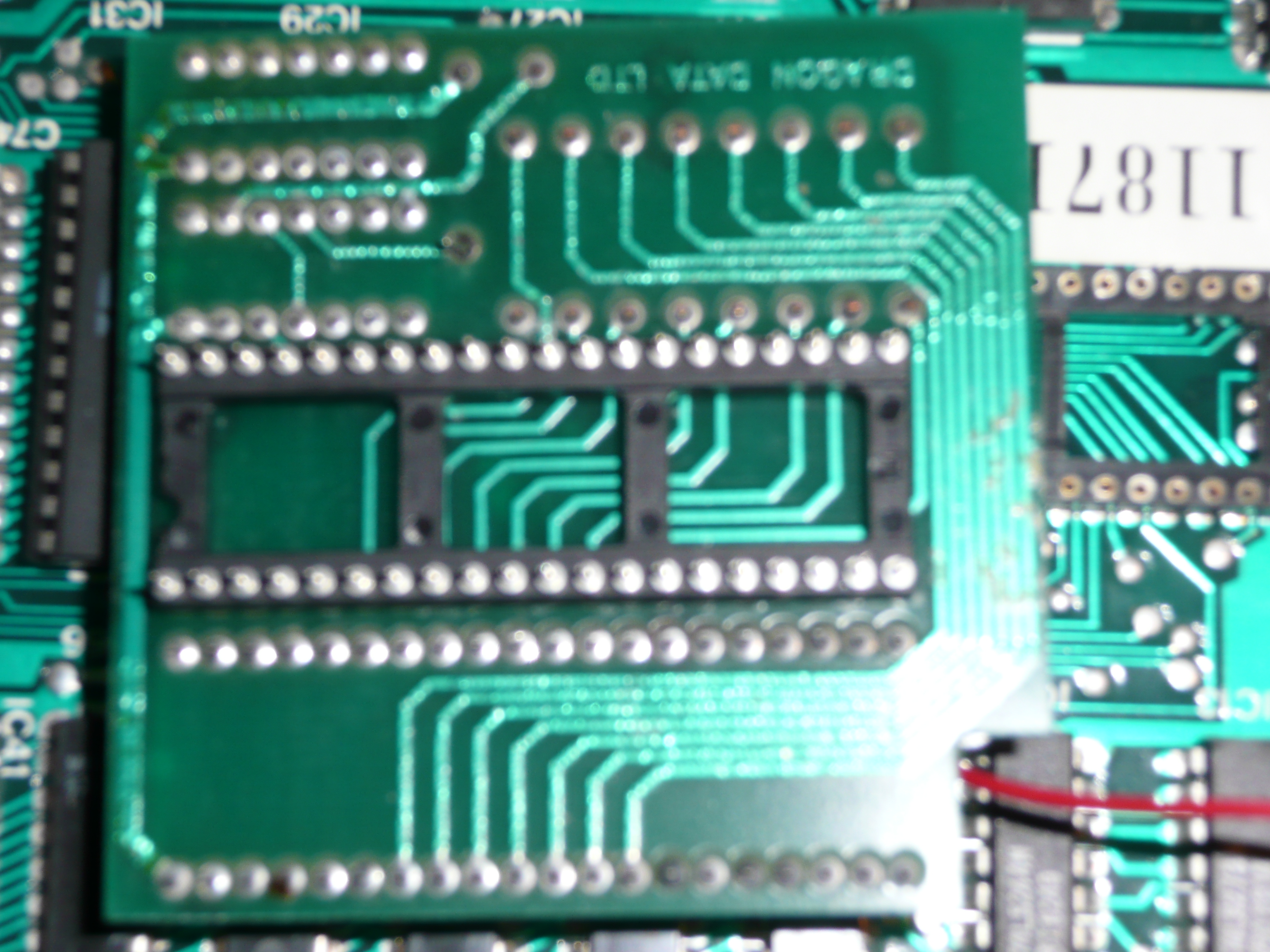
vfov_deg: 19.1
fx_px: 2825
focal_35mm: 77
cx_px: 635
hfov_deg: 25.3
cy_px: 476
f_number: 4.6
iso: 100
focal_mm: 12.7
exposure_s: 1/30
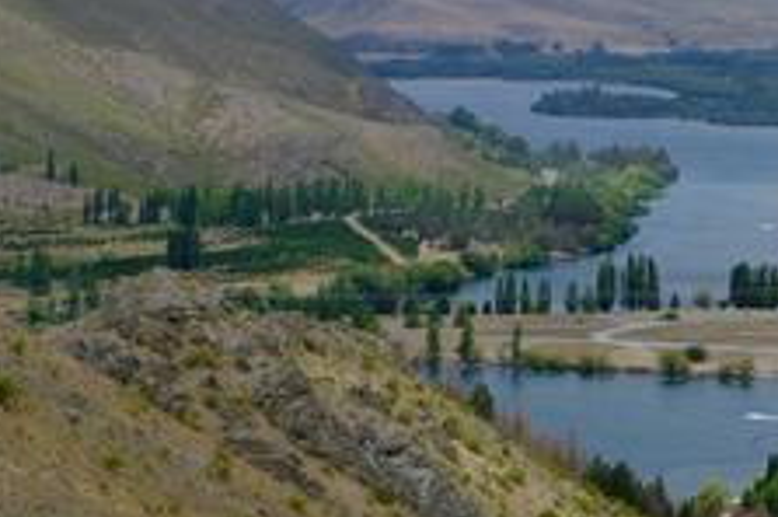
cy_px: 40
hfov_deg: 12.6
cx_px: 754
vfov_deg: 8.5
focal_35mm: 161
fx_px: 3474
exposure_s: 1/480
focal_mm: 23
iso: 160
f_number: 7.1
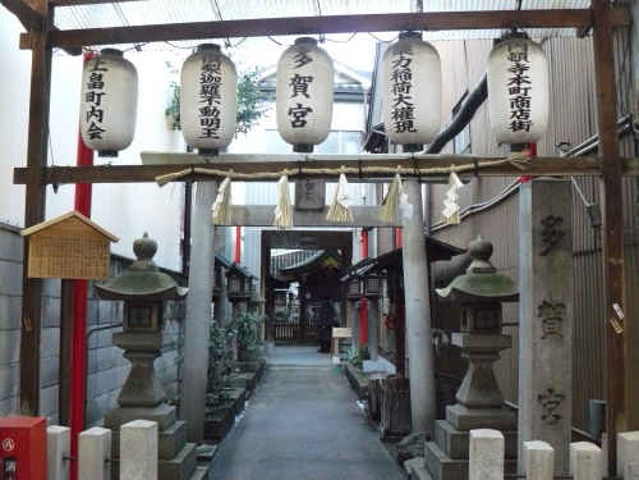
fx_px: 665
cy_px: 240
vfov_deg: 39.7
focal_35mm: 36
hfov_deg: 51.4
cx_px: 320
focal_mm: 6
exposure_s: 1/60
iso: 800
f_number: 2.8
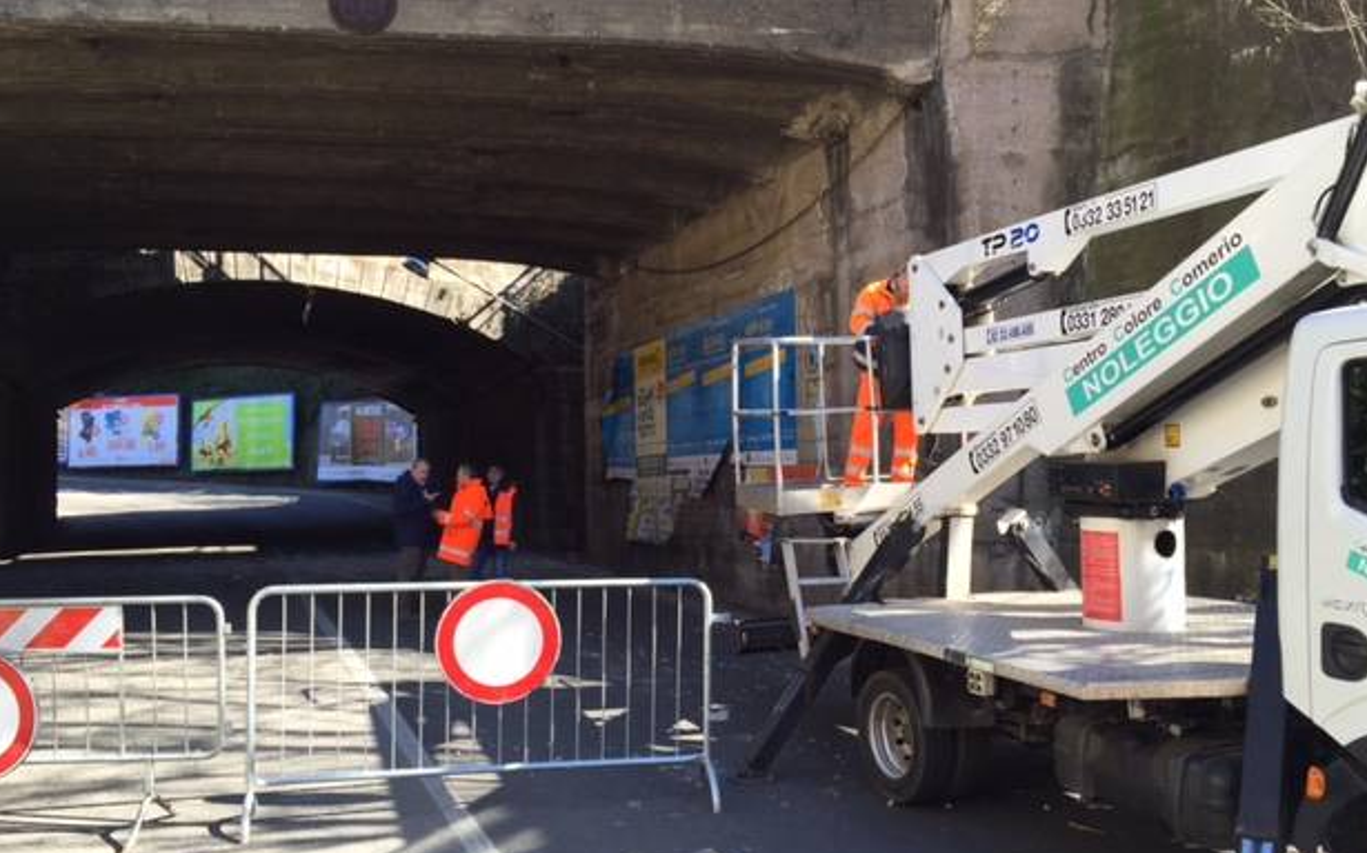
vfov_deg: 39.4
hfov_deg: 59.7
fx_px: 1192
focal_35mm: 32
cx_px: 673
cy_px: 458
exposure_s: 1/353
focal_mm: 4.15
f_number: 2.2
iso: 32
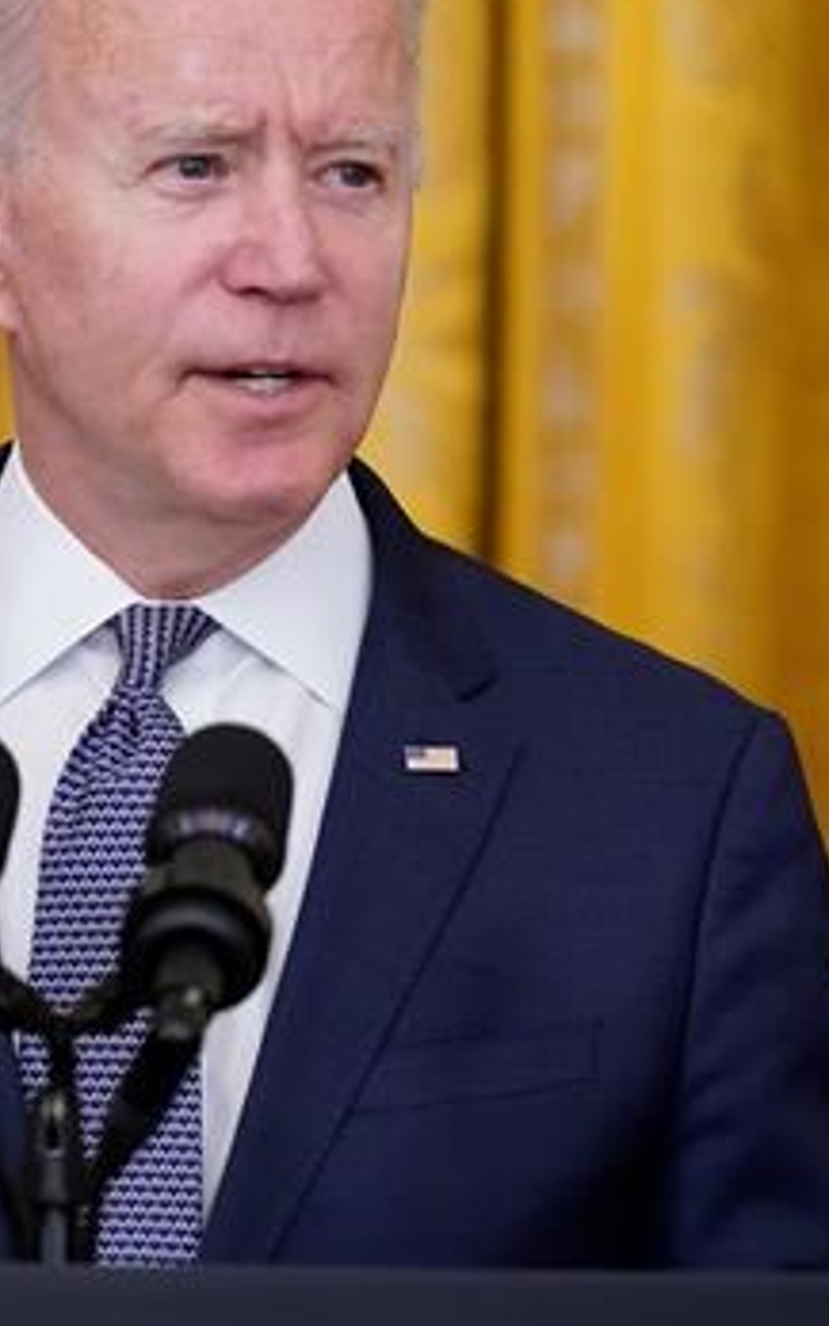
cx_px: 103
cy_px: 587
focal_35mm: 534
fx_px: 19295
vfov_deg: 3.9
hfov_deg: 2.5
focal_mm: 280
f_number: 4
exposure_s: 1/200
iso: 6400
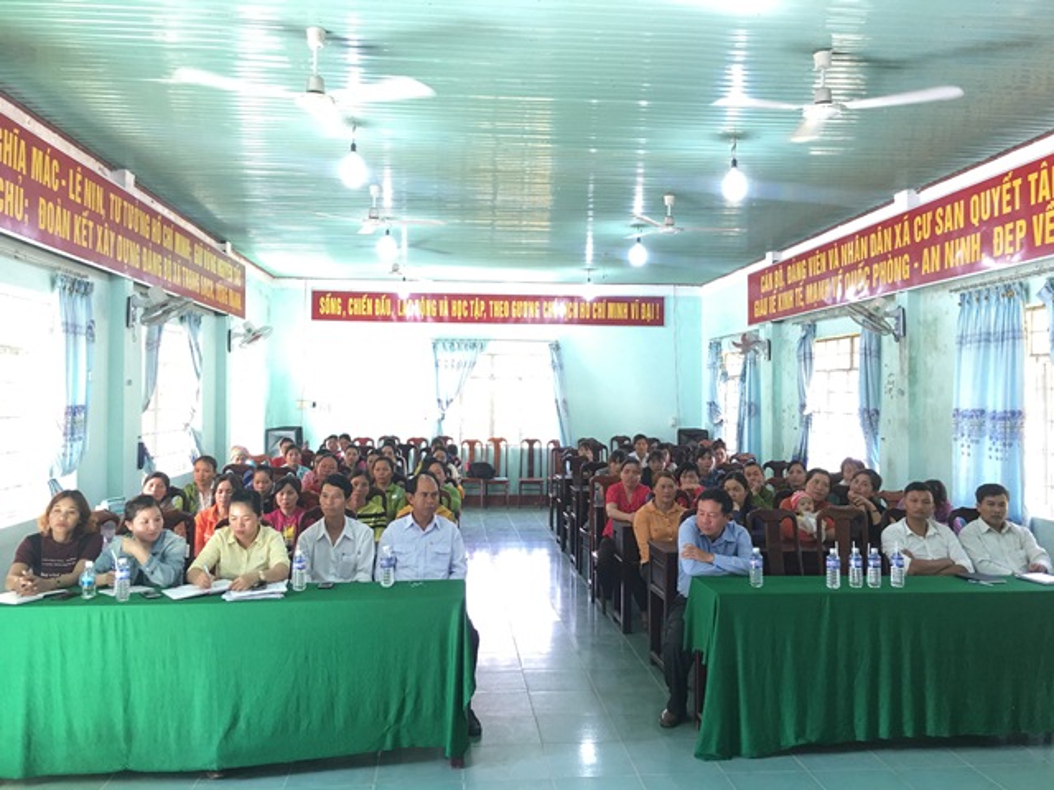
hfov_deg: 61.7
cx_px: 527
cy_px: 395
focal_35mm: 29
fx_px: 883
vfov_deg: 48.2
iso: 64
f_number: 2.2
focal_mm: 4.15
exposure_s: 1/17
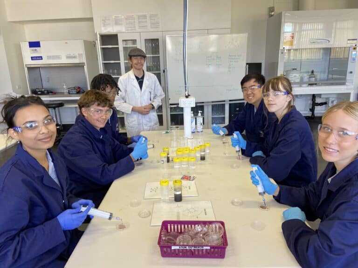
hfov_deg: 67.3
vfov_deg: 53.1
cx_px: 179
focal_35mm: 26
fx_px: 269
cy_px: 134
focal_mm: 4.25
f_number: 1.8
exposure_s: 1/100
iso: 125
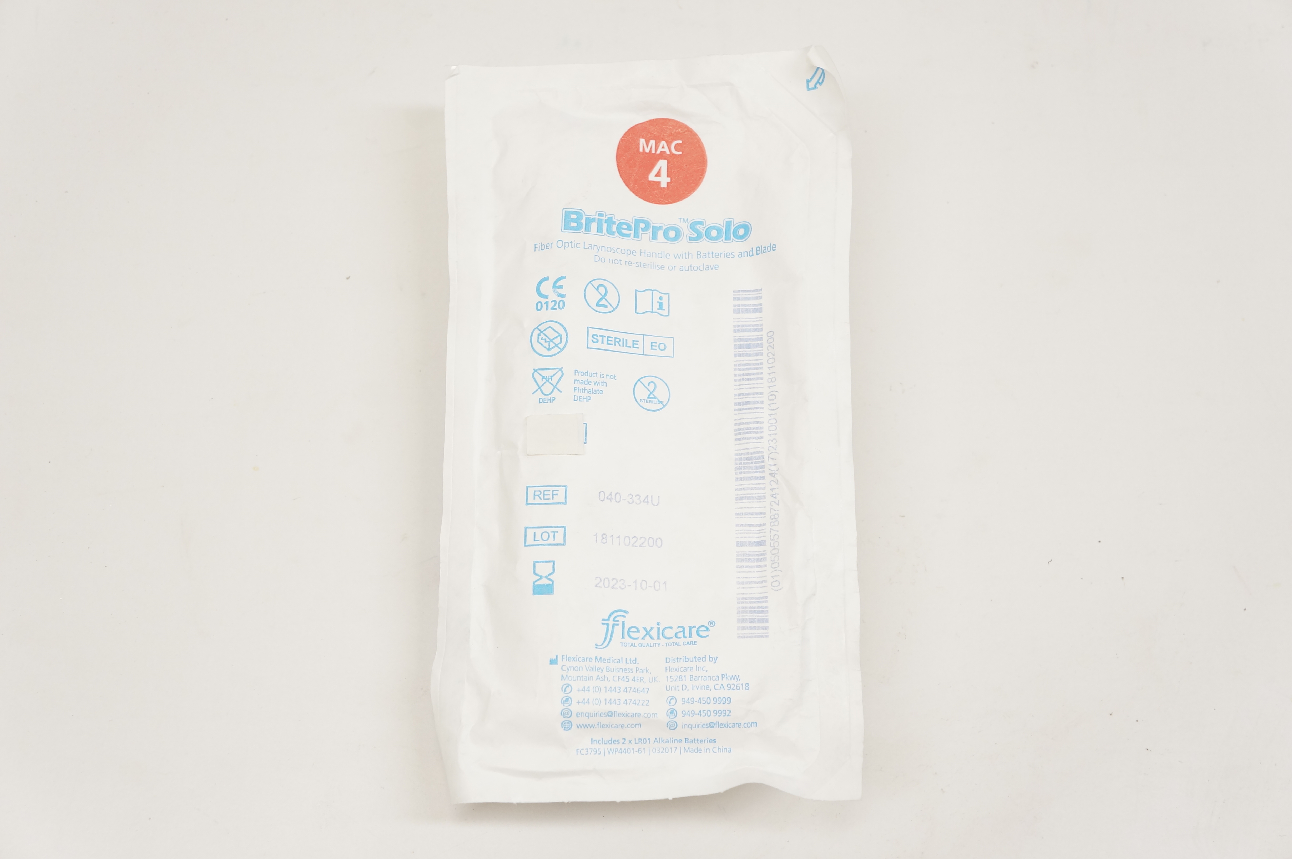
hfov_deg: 37.9
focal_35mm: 52
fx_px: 1882
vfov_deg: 25.7
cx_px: 646
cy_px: 430
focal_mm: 35
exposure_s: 1/125
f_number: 7.1
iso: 800
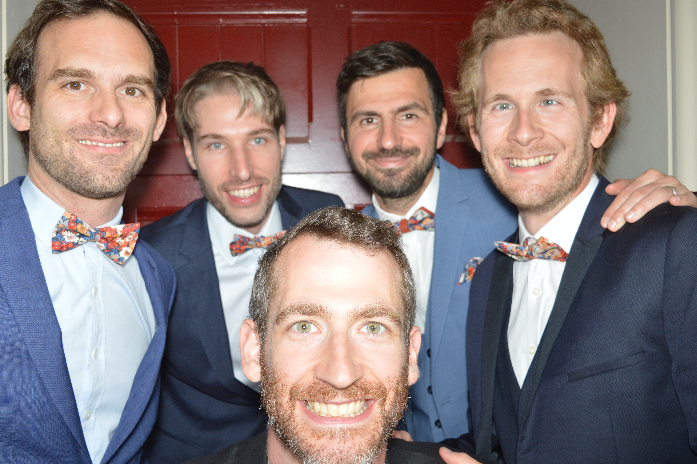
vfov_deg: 34.1
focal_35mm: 39
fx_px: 754
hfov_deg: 49.6
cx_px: 348
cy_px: 232
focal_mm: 26
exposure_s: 1/100
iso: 400
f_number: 5.6
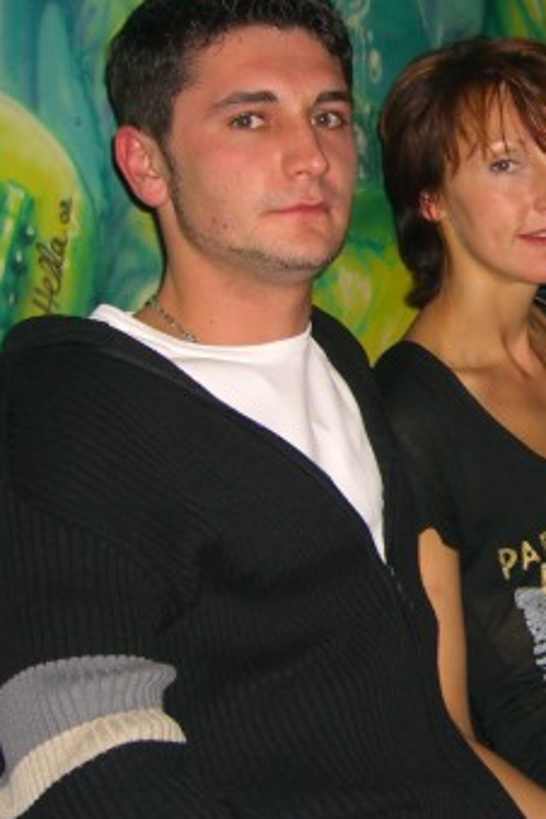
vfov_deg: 28.8
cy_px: 367
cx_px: 618
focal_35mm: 70
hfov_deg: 18.6
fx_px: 1592
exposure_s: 1/60
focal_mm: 7.9
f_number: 2.8
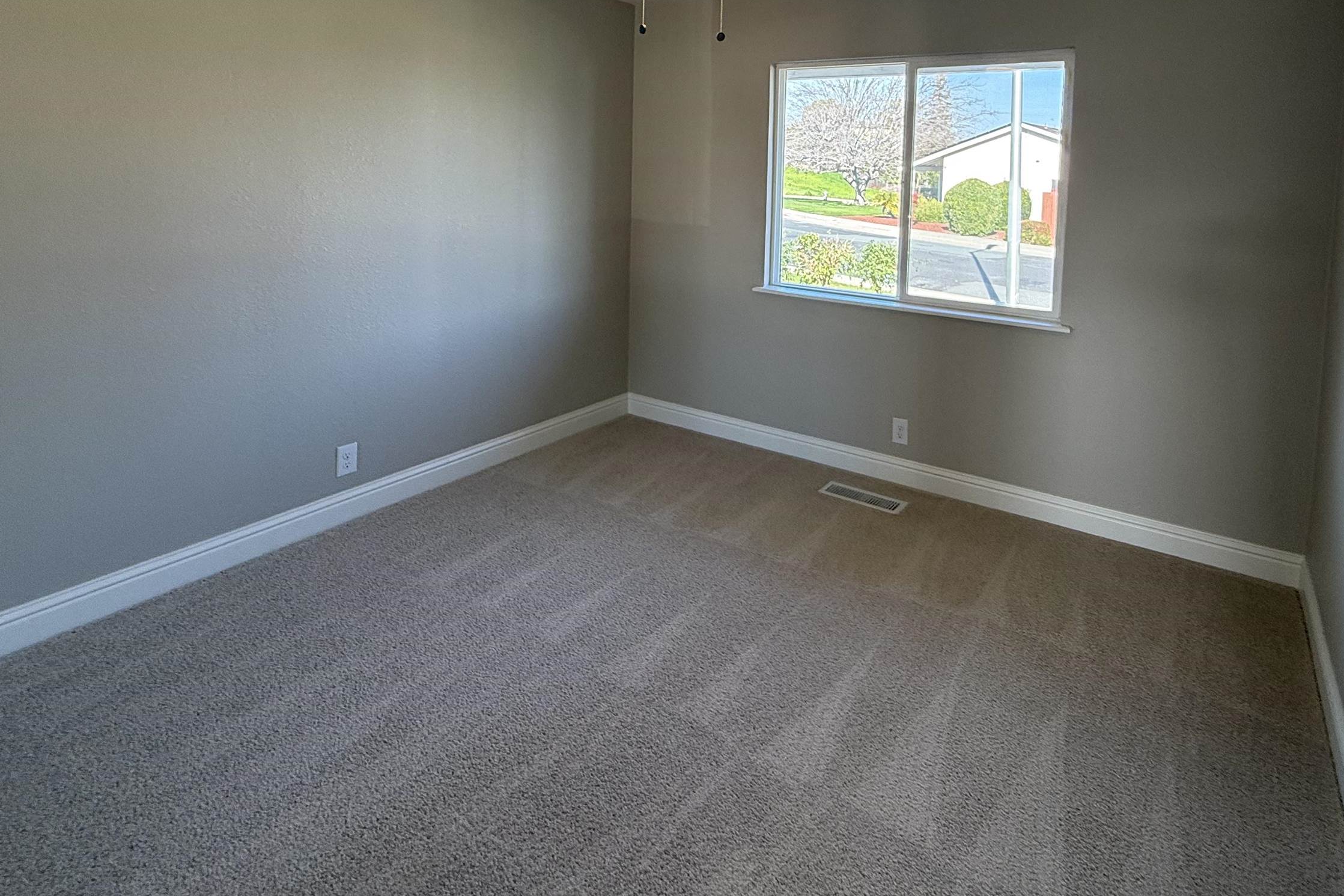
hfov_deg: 83.3
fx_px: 747
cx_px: 779
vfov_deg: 58.4
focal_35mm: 20
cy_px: 215
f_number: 2.2
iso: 100
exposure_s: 1/120
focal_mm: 2.22
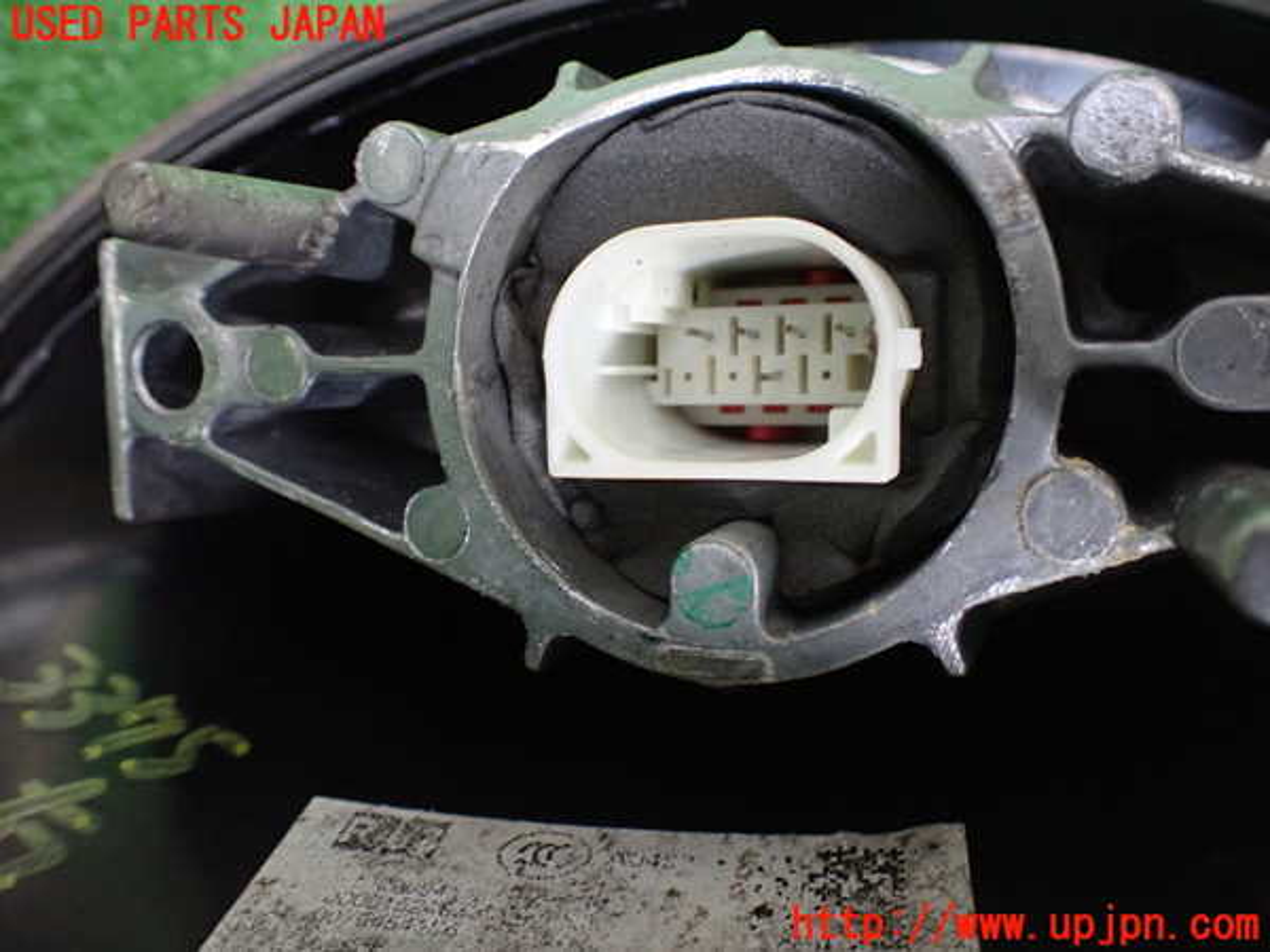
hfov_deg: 60.0
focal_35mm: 30
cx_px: 635
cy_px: 476
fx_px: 1101
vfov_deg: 46.8
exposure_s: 1/125
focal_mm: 5.4
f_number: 2.3
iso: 800
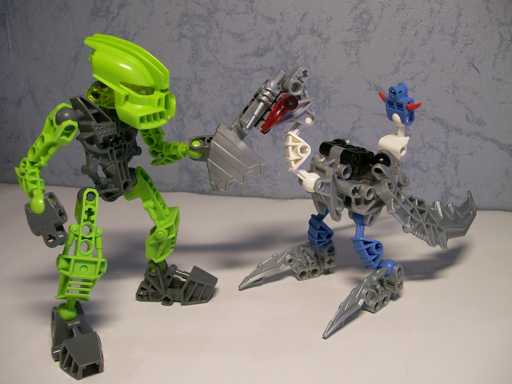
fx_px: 532
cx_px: 256
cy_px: 192
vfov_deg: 39.7
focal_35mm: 36
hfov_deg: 51.4
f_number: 2.7
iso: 103
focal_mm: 6
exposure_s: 1/32
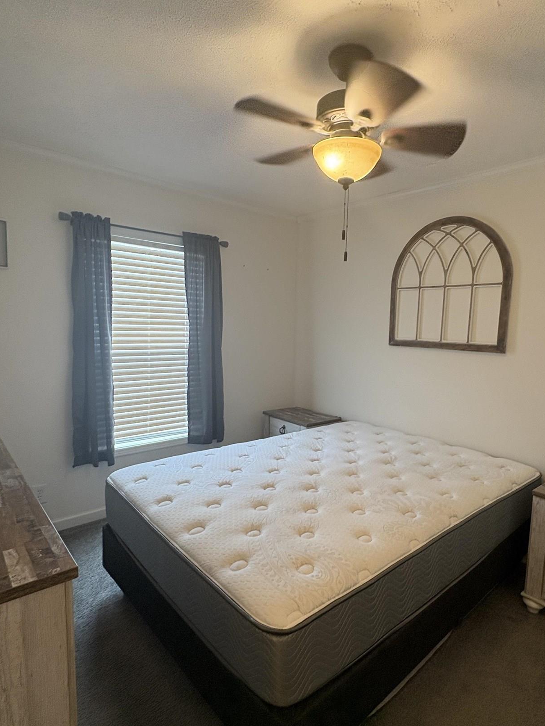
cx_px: 313
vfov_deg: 81.7
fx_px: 420
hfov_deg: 65.6
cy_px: 374
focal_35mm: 20
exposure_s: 1/60
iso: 160
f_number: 2.2
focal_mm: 2.22
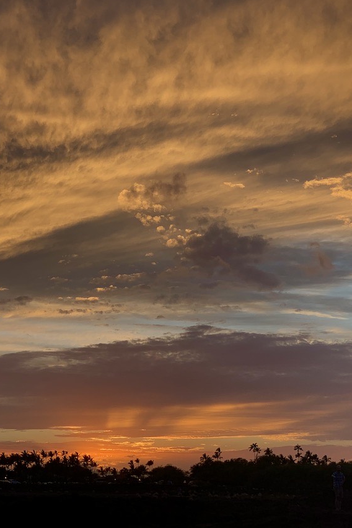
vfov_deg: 27.7
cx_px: 141
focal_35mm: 73
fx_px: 1071
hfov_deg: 18.7
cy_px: 264
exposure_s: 1/233
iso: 16
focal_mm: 6
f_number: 2.4
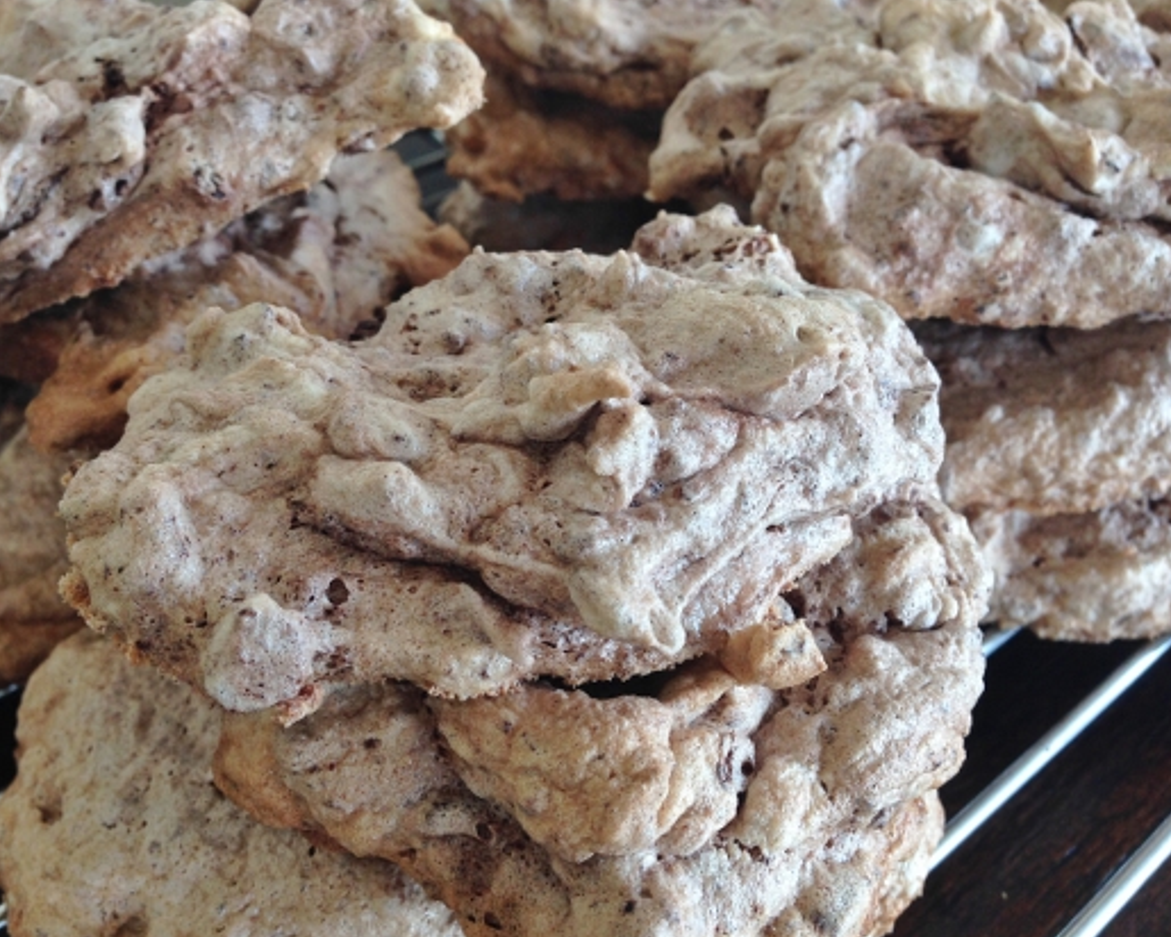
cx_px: 528
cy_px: 498
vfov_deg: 37.3
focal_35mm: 40
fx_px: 1386
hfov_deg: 45.7
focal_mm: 4.12
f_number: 2.4
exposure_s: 1/120
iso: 50
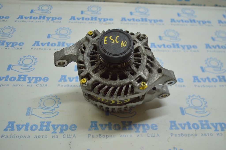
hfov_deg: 49.6
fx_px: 245
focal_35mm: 39
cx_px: 113
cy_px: 75
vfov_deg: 34.2
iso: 400
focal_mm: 26
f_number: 4
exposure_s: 1/100
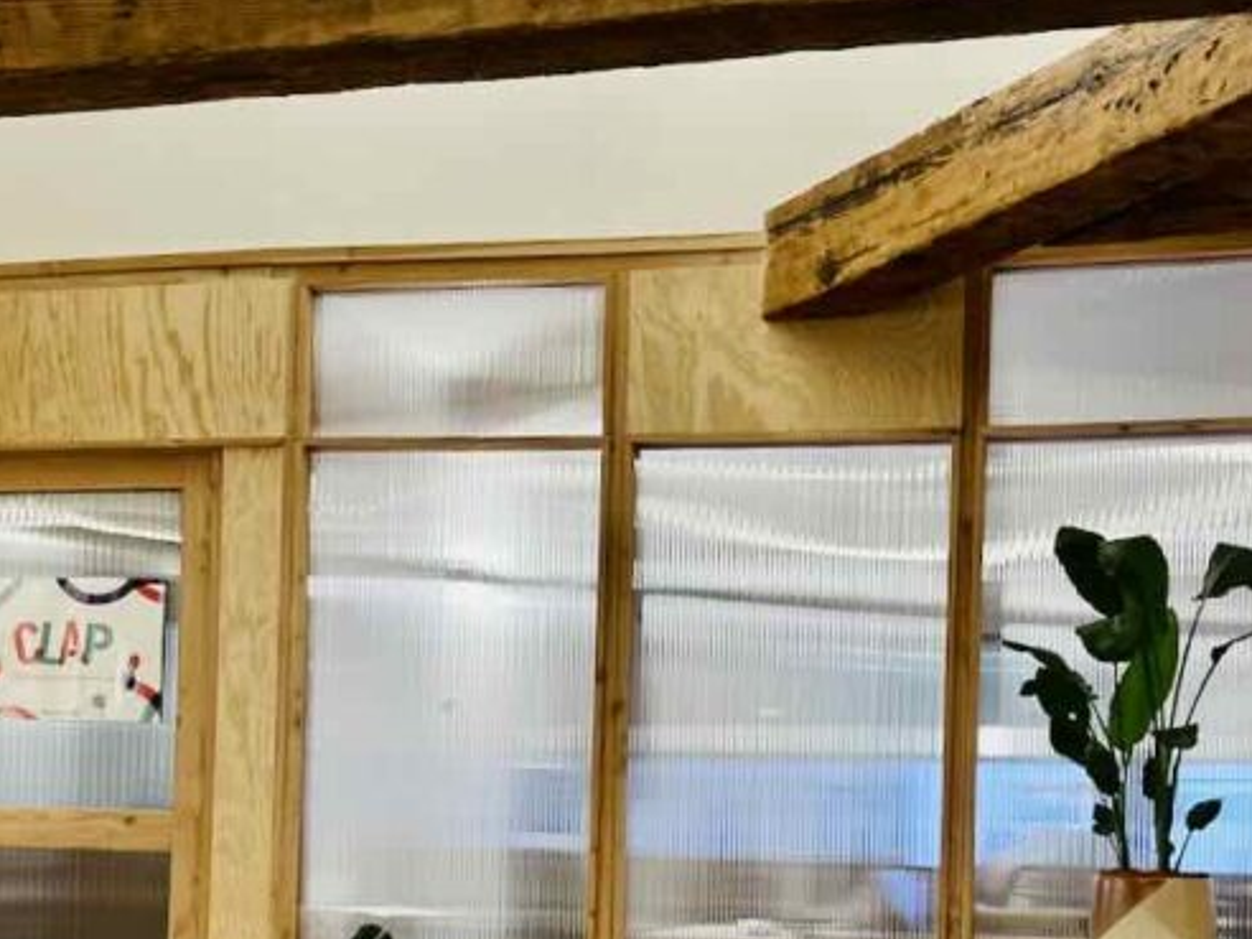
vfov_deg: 28.3
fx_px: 1808
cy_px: 799
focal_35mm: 50
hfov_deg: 38.1
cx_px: 728
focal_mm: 6.86
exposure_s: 1/50
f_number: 1.78
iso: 160
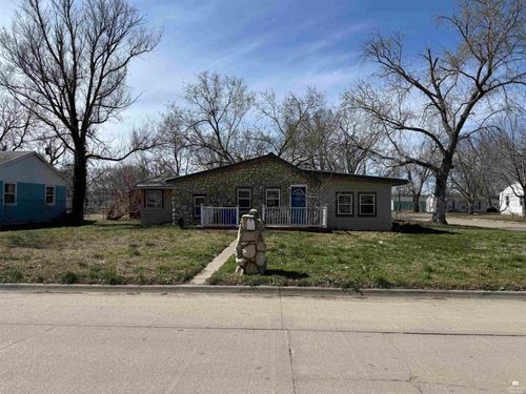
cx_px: 263
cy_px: 197
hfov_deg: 71.6
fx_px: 365
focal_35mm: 24
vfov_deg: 56.8
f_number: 1.78
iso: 80
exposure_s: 1/5714
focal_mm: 6.76
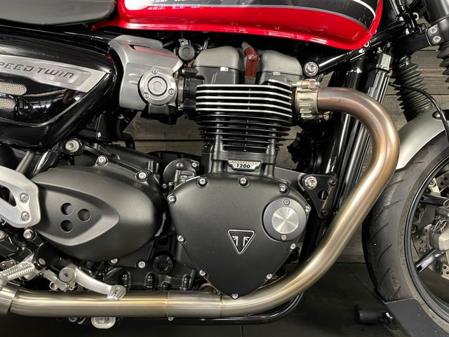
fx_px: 337
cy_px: 168
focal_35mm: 26
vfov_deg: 53.1
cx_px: 224
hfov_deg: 67.3
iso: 500
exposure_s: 1/50
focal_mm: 4.2
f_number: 1.6
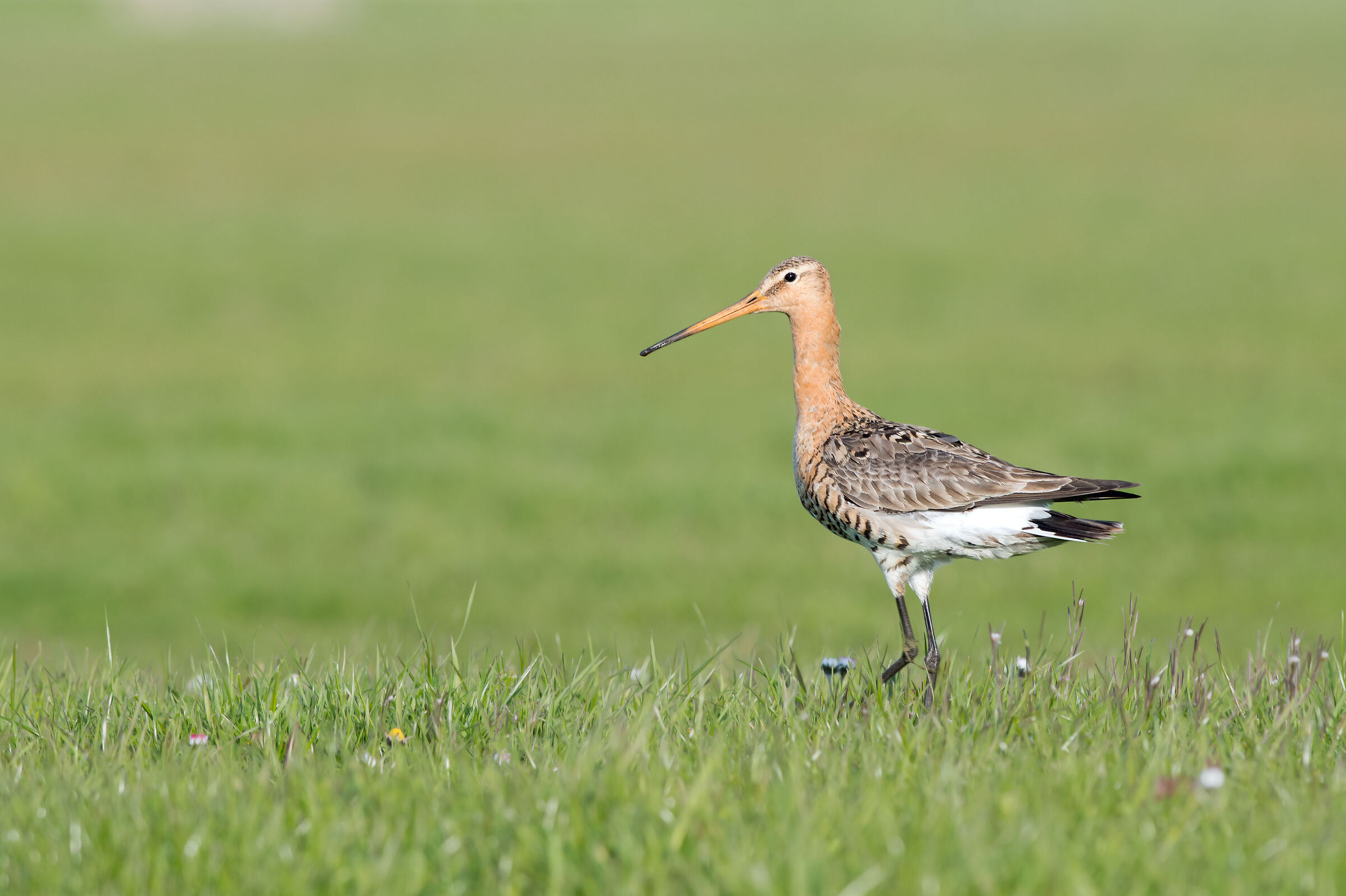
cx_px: 674
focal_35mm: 451
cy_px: 447
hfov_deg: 4.6
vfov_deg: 3.0
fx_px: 16859
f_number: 8
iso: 400
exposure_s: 1/800
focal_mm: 300
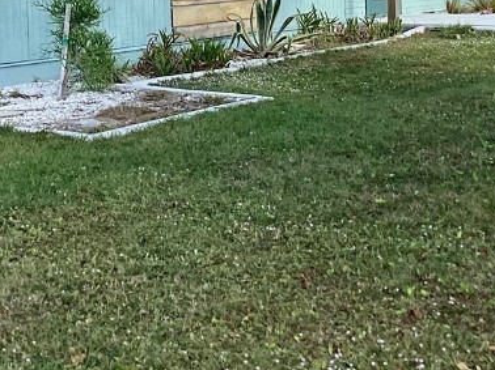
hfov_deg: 23.2
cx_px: 189
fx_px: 1200
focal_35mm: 84
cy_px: -25
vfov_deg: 17.0
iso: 25
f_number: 2.4
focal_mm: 3.3
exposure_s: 1/1045
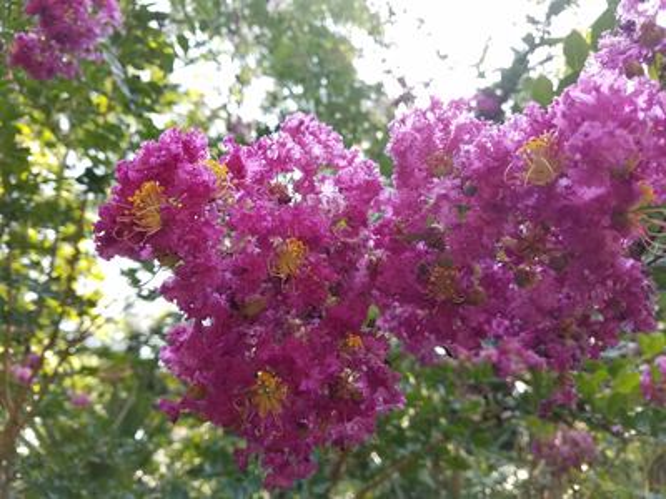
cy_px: 250
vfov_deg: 53.1
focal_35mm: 26
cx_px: 333
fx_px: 500
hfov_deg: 67.3
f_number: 1.7
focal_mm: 4.2
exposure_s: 1/120
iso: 64
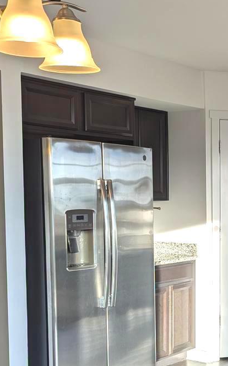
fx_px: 587
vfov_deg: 34.2
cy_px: 245
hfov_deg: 20.1
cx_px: 298
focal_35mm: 59
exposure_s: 1/242
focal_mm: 6.81
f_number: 1.85
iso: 45
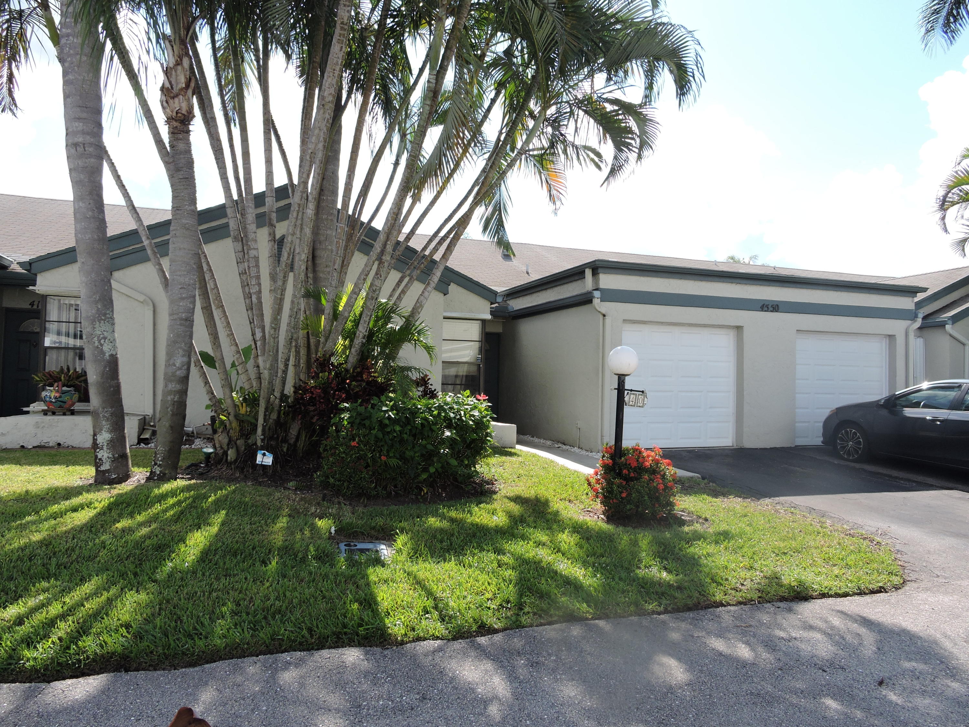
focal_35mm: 24
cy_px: 364
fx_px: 672
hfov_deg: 71.6
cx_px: 484
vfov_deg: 56.8
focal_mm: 4.3
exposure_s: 1/640
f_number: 3.3
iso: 100
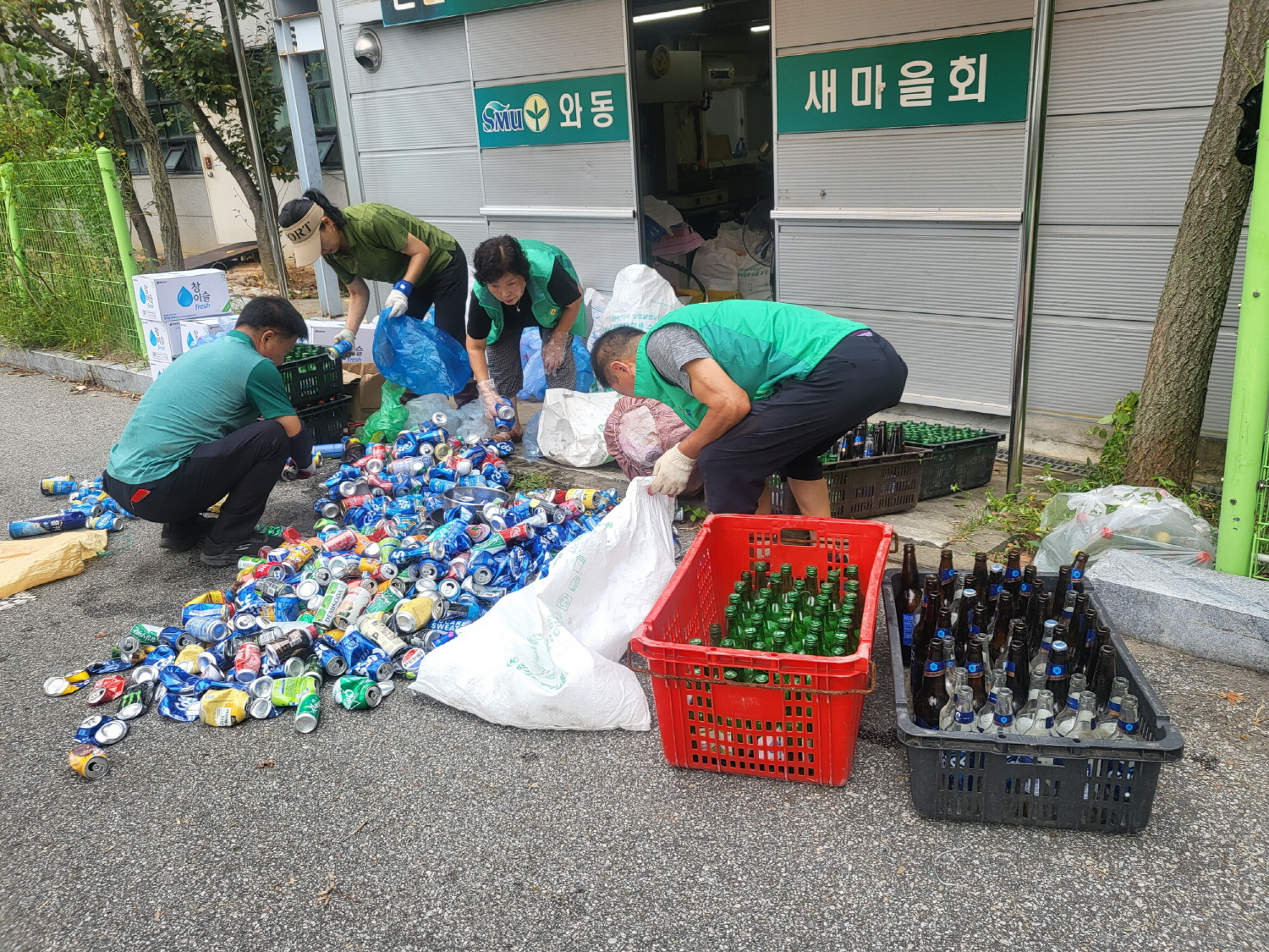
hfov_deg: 67.3
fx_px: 953
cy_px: 476
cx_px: 634
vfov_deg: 53.1
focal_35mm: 26
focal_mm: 4.25
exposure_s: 1/477
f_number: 1.8
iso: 50
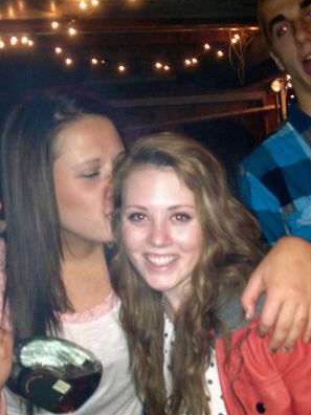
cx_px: 151
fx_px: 635
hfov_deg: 27.5
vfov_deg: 36.0
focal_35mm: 53
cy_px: 250
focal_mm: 4.28
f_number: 2.4
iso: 200
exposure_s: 1/16
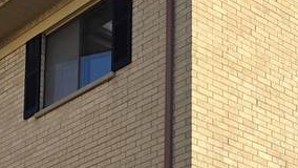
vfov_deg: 10.2
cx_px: 43
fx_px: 893
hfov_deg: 18.7
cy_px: 289
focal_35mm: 113
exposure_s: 1/3185
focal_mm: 6.25
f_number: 1.7
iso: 80
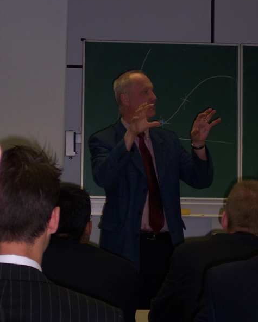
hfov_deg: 12.8
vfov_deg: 16.0
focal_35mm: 120
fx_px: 1146
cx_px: 130
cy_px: 149
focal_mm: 24
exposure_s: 1/90
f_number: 4.8
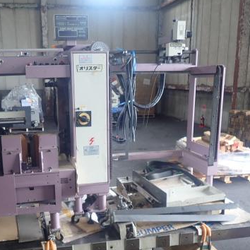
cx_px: 93
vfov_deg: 41.5
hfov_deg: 41.5
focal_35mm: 40
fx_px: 327
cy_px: 161
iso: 200
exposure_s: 1/60
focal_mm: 4.5
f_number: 2
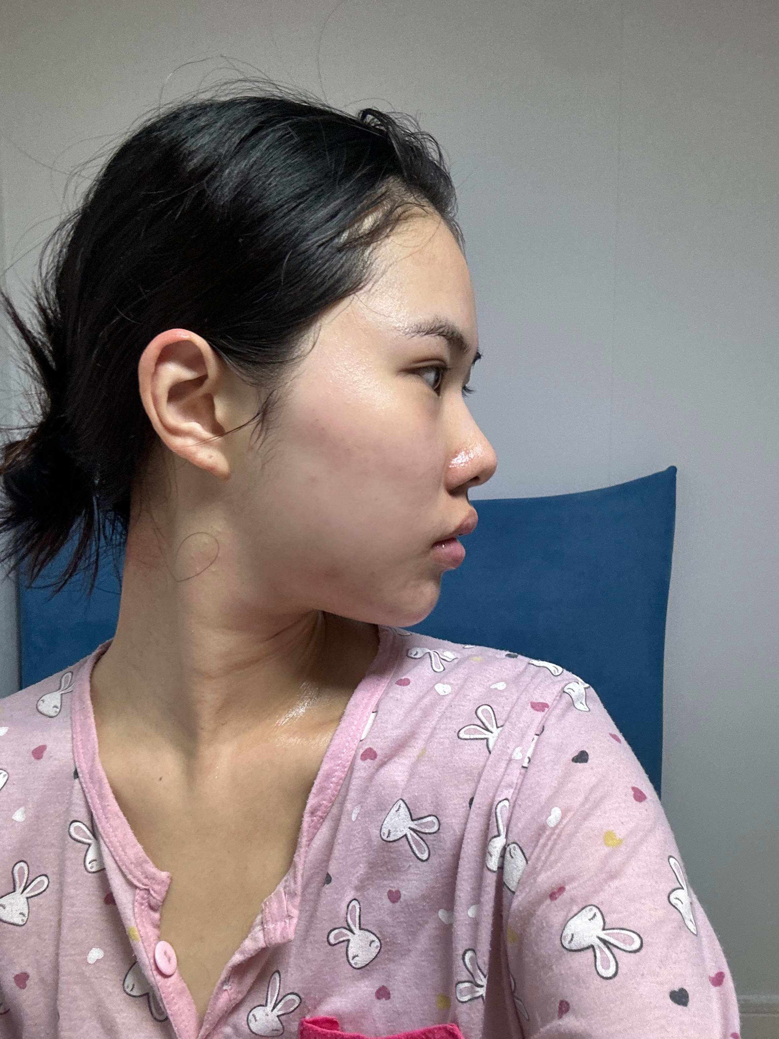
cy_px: 520
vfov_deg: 60.0
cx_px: 390
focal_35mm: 30
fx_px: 900
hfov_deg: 46.8
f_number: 1.9
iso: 100
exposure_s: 1/60
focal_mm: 2.69
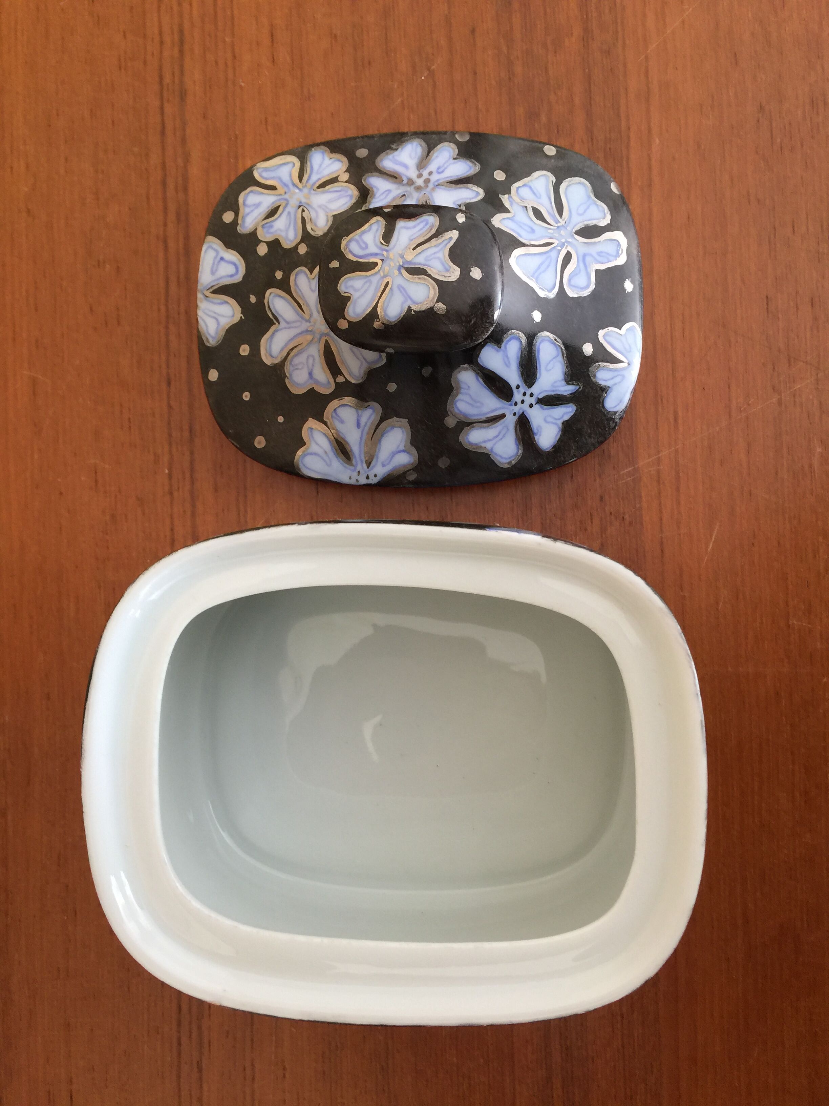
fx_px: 926
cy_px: 553
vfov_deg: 61.7
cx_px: 414
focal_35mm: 29
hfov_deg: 48.2
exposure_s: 1/17
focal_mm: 4.15
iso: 50
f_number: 2.2
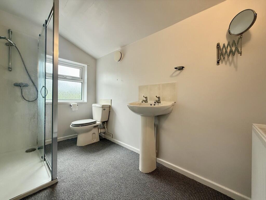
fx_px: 108
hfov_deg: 102.1
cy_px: 100
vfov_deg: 85.7
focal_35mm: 14
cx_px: 133
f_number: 2.2
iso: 100
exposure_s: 1/100
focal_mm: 2.22
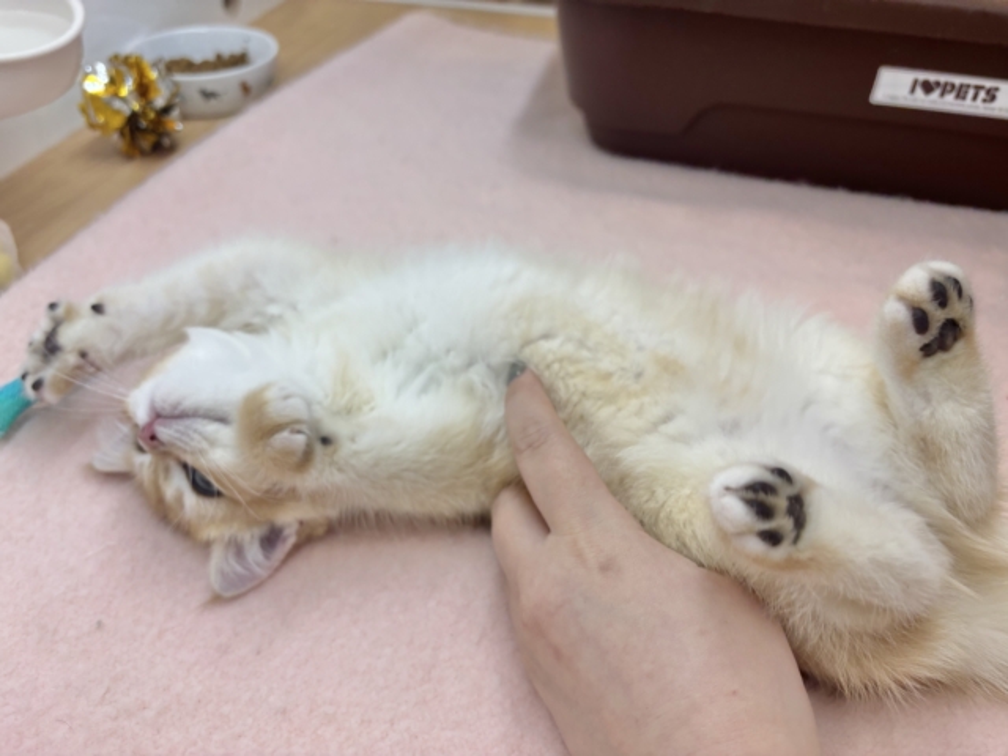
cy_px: 378
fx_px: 757
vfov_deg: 53.1
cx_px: 504
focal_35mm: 26
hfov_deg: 67.3
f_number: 1.6
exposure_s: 1/100
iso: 50
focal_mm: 5.96
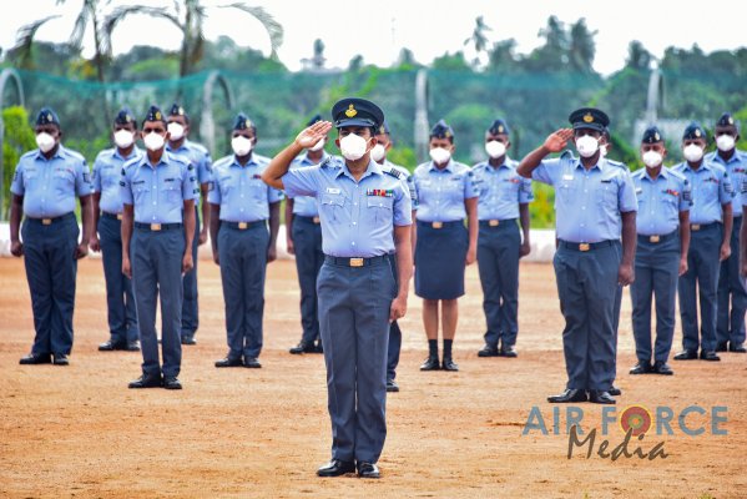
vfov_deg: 5.5
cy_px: 250
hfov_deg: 8.2
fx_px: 5190
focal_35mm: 250
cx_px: 374
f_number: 5.6
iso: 200
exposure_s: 1/125
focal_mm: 250
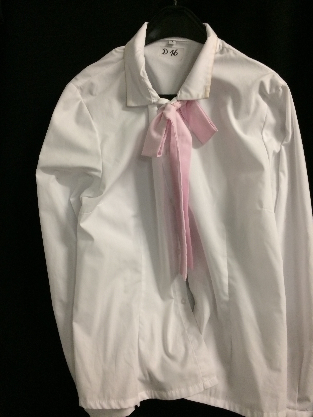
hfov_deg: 48.2
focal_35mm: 29
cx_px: 156
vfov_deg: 61.7
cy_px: 208
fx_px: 350
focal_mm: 4.15
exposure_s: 1/33
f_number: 2.2
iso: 320
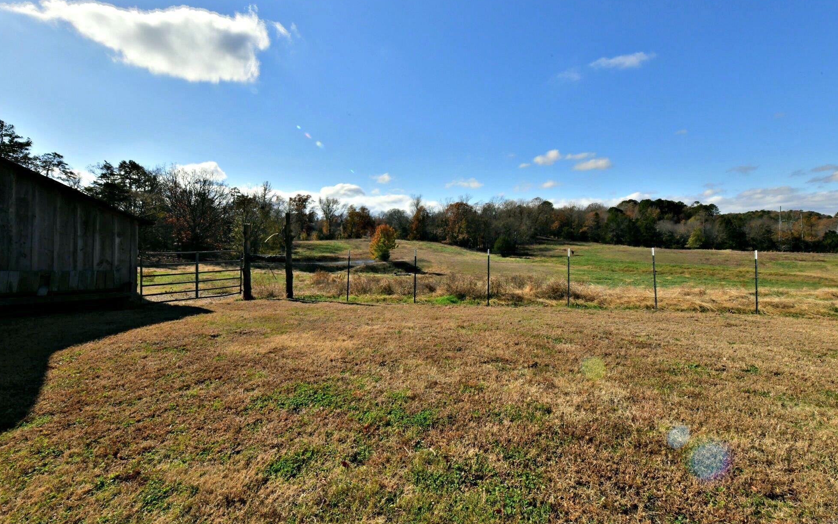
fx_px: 343
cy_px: 233
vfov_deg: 74.5
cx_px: 429
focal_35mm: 15
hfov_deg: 101.4
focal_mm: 14
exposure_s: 1/2000
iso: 2500
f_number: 22
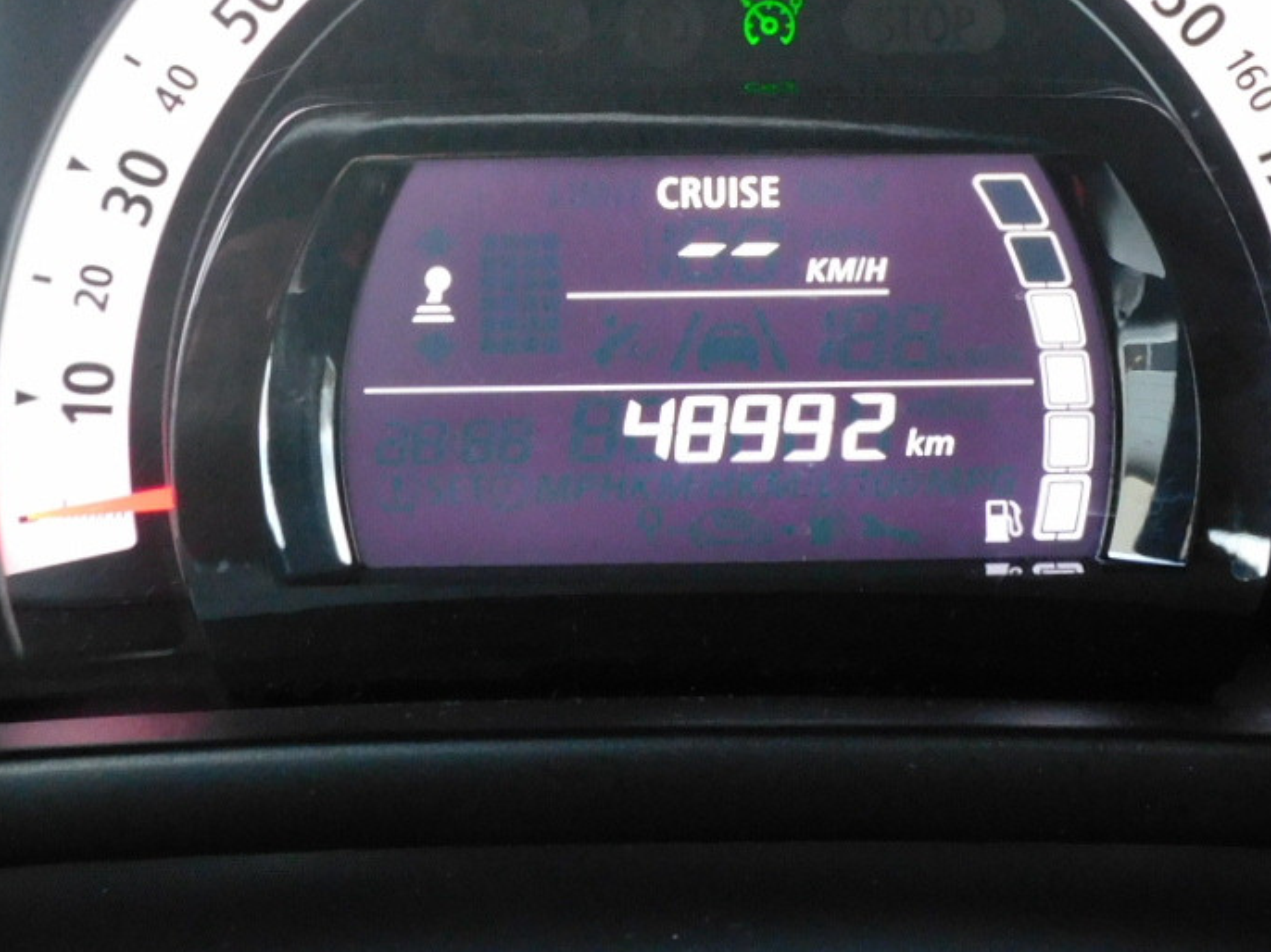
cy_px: 67
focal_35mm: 70
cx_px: 706
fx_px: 2569
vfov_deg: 20.5
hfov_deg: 27.8
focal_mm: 5.4
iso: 400
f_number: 3.5
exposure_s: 1/13
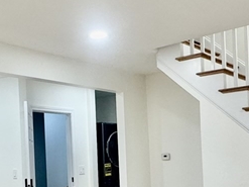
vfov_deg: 24.5
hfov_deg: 33.2
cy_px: 166
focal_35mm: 58
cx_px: 111
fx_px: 417
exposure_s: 1/120
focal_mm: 2.22
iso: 160
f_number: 2.2
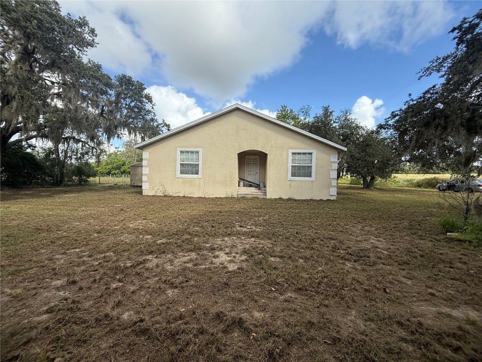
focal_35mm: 14
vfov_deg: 85.7
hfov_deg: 102.1
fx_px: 195
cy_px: 181
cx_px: 241
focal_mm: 2.22
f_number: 2.2
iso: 64
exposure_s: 1/1339
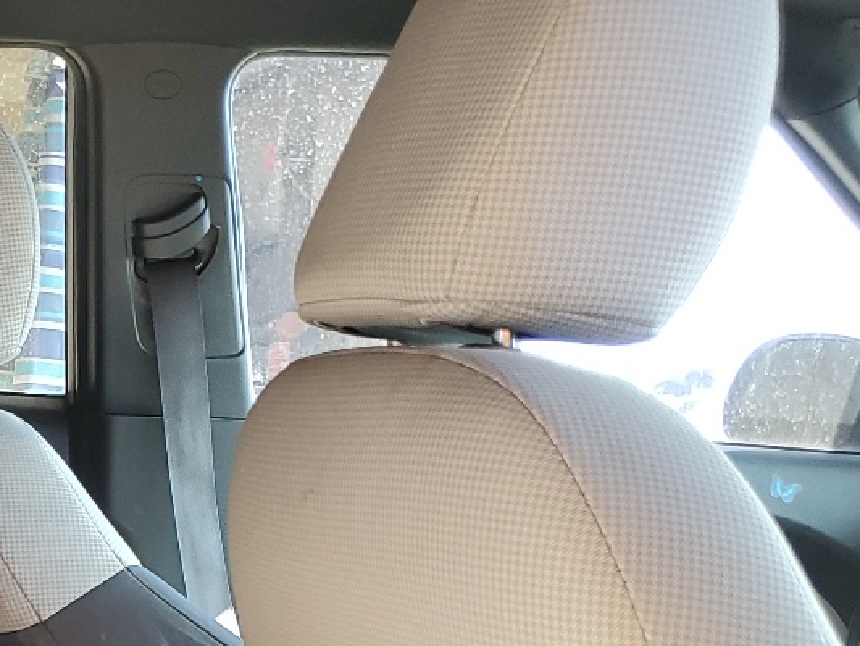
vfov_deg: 17.5
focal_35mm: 78
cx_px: -148
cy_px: 895
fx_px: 1938
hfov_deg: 23.1
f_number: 1.5
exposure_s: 1/60.2
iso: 61
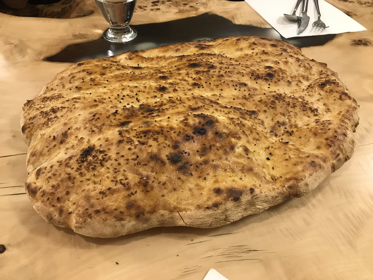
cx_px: 186
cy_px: 140
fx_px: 302
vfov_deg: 49.7
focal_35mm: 28
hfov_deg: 63.4
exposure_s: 1/17
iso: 40
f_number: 1.8
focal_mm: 3.99
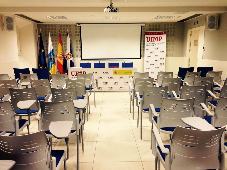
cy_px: 85
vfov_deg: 42.9
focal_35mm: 33
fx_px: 216
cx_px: 114
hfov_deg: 55.4
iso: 50
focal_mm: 4.12
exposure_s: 1/20
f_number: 2.4
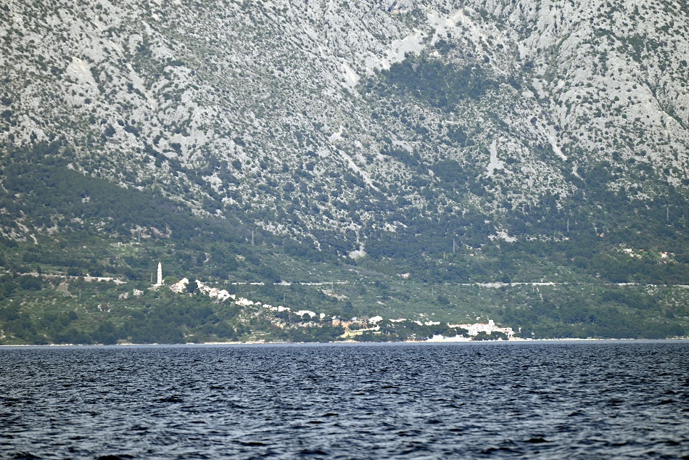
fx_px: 5169
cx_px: 344
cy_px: 230
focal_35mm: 270
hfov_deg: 7.6
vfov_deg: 5.1
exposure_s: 1/1000
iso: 180
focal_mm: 270
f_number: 5.6
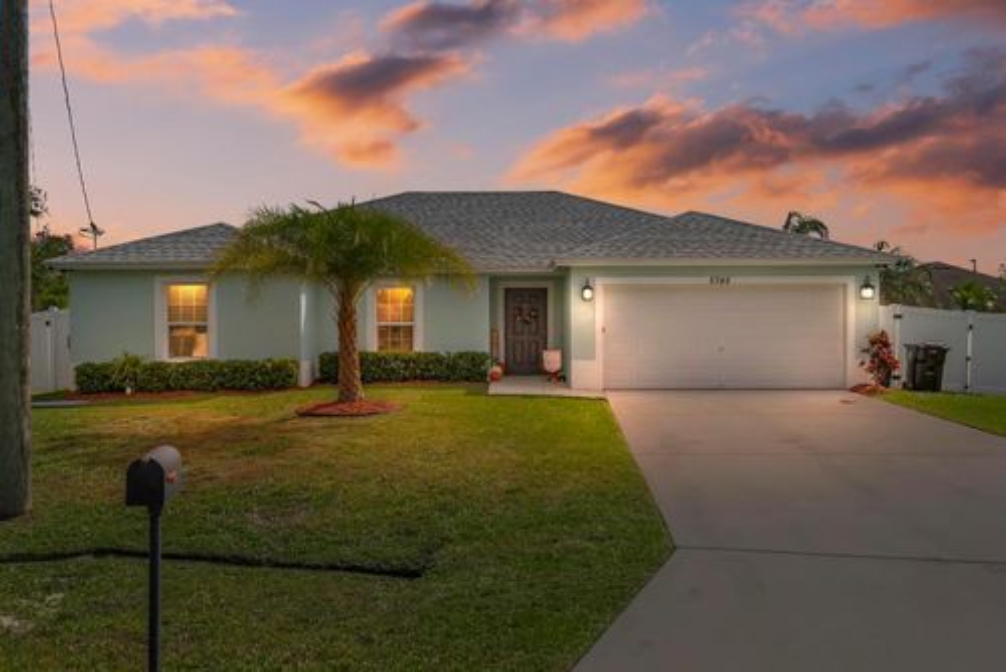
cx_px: 503
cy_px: 336
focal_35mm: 30
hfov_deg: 61.9
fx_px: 839
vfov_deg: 43.7
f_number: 8
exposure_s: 1/1000
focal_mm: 30
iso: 640
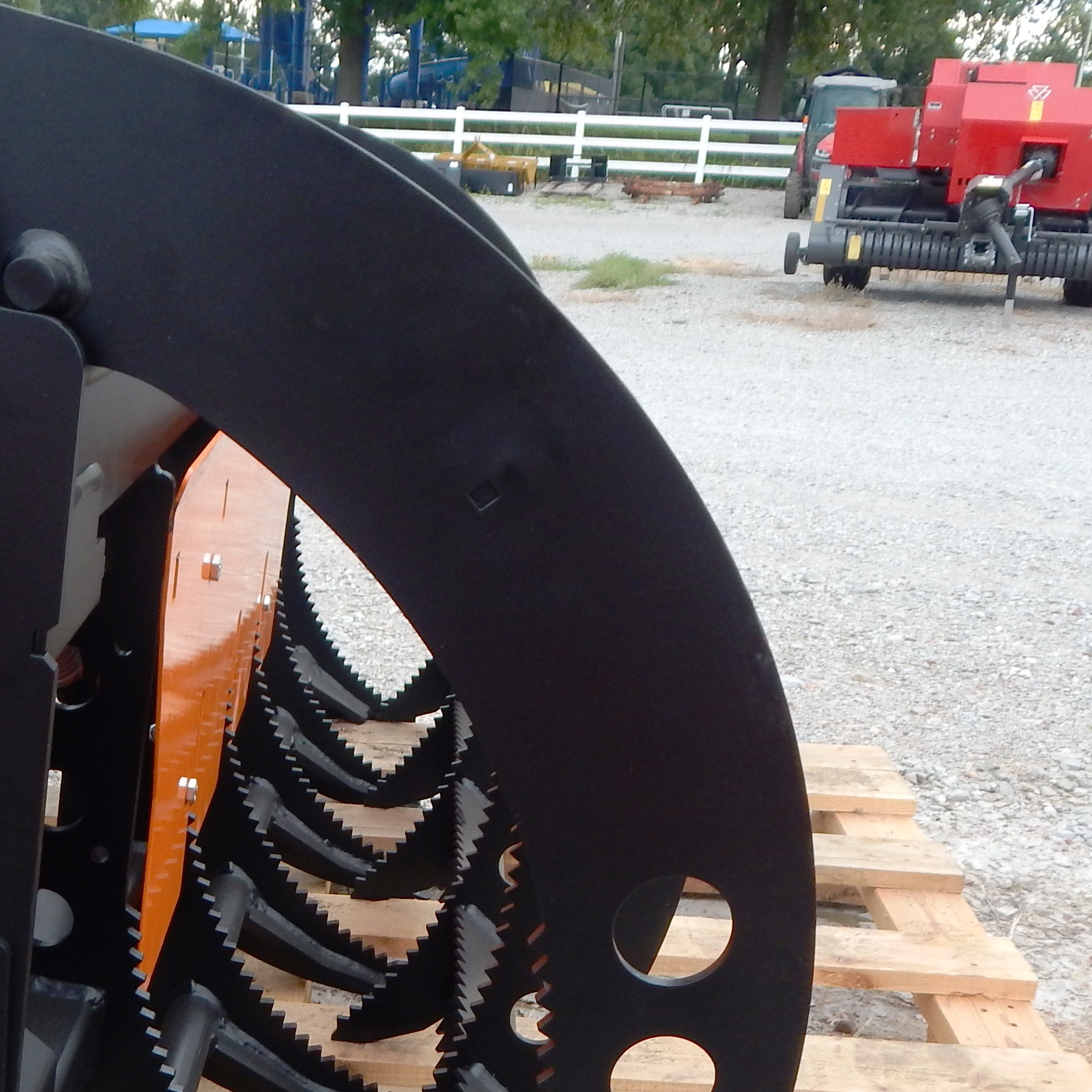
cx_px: 379
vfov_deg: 36.8
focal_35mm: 45
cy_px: 805
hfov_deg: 37.2
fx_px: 1606
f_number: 3
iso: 125
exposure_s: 1/160
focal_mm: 4
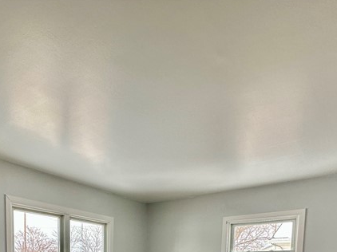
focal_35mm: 34
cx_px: 98
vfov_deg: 33.9
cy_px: 301
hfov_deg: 52.4
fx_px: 331
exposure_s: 1/99
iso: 80
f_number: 2.2
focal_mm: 2.22
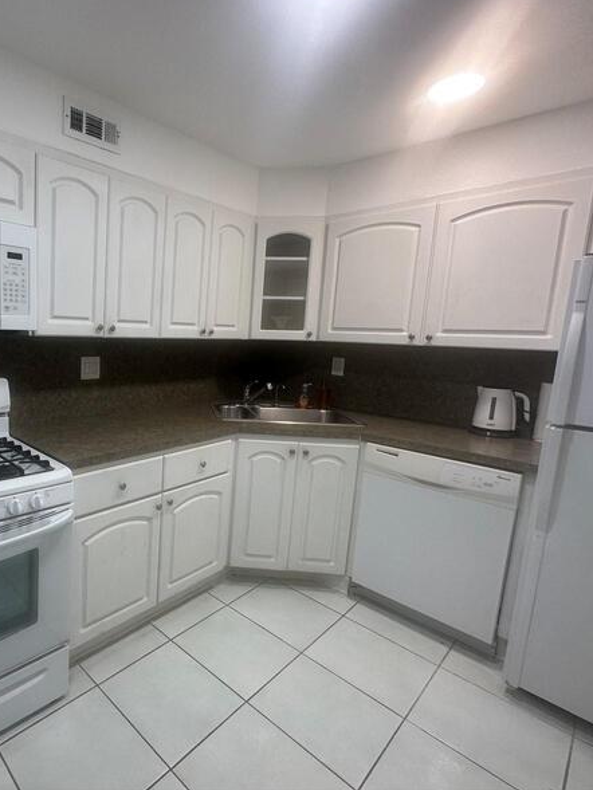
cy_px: 390
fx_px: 434
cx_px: 131
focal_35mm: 19
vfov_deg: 84.6
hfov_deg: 63.6
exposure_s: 1/120
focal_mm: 2.22
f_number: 2.2
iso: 100
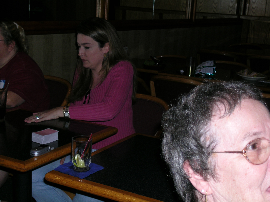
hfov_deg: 31.7
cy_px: 101
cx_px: 135
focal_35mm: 61
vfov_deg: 24.0
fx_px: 476
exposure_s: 1/121
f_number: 3.7
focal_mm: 12.6
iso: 50
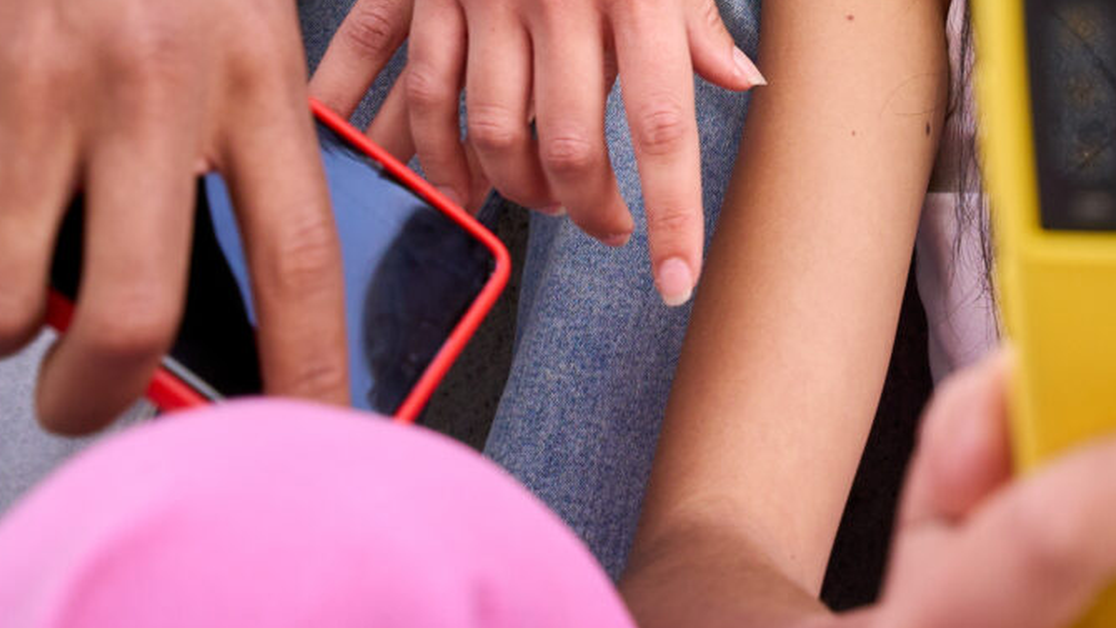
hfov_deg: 28.2
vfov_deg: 15.4
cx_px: 1374
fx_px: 1894
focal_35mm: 64
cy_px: -597
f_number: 2.8
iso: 160
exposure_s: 1/500
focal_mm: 16
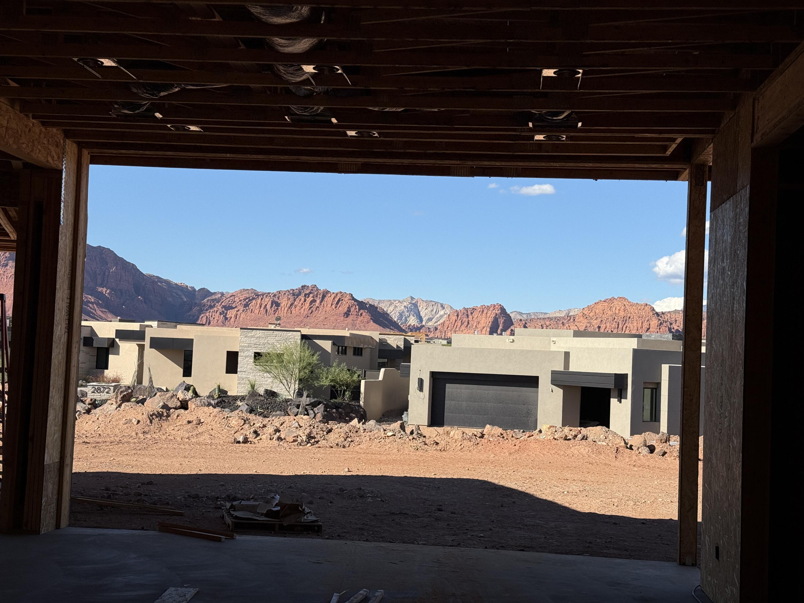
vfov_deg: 30.3
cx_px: 402
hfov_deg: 39.7
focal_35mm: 48
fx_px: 1115
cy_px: 302
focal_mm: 6.76
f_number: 1.78
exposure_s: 1/7143
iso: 100
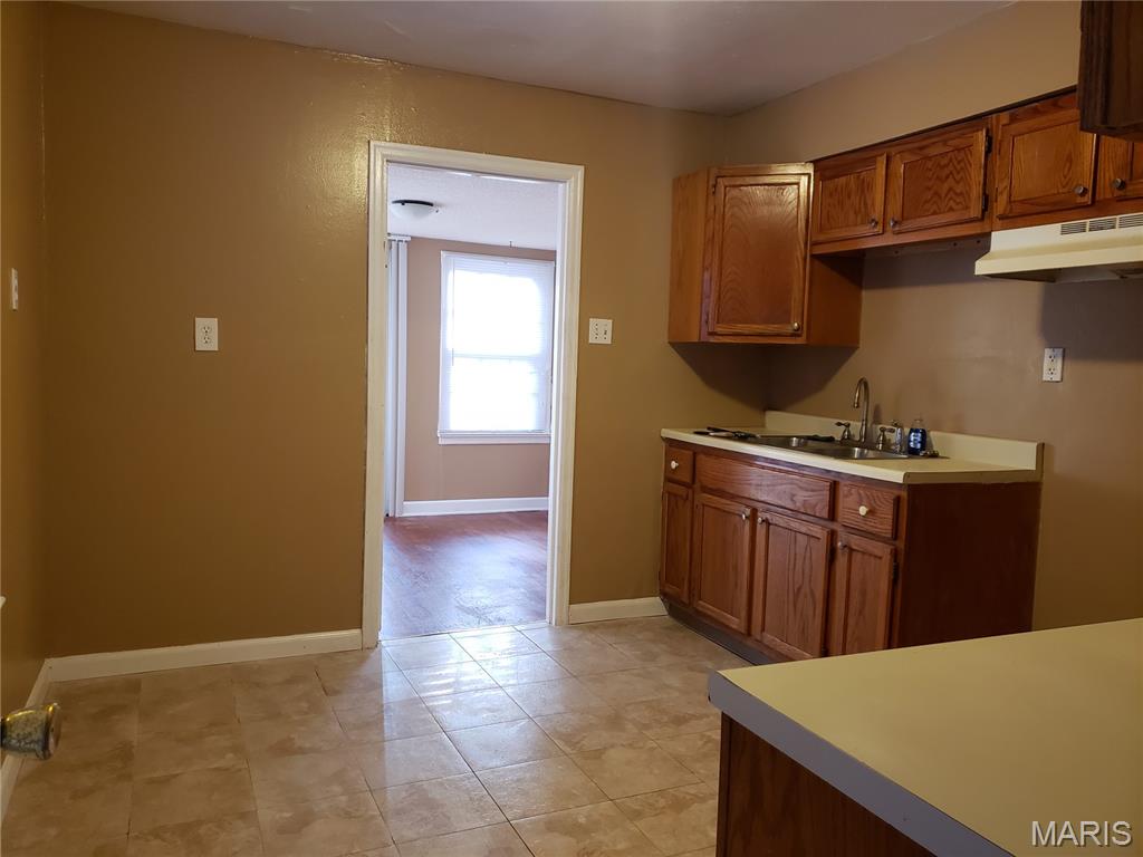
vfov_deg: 53.1
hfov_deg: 67.3
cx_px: 572
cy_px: 428
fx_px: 859
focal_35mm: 26
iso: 400
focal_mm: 4.3
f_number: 1.5
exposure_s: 1/60
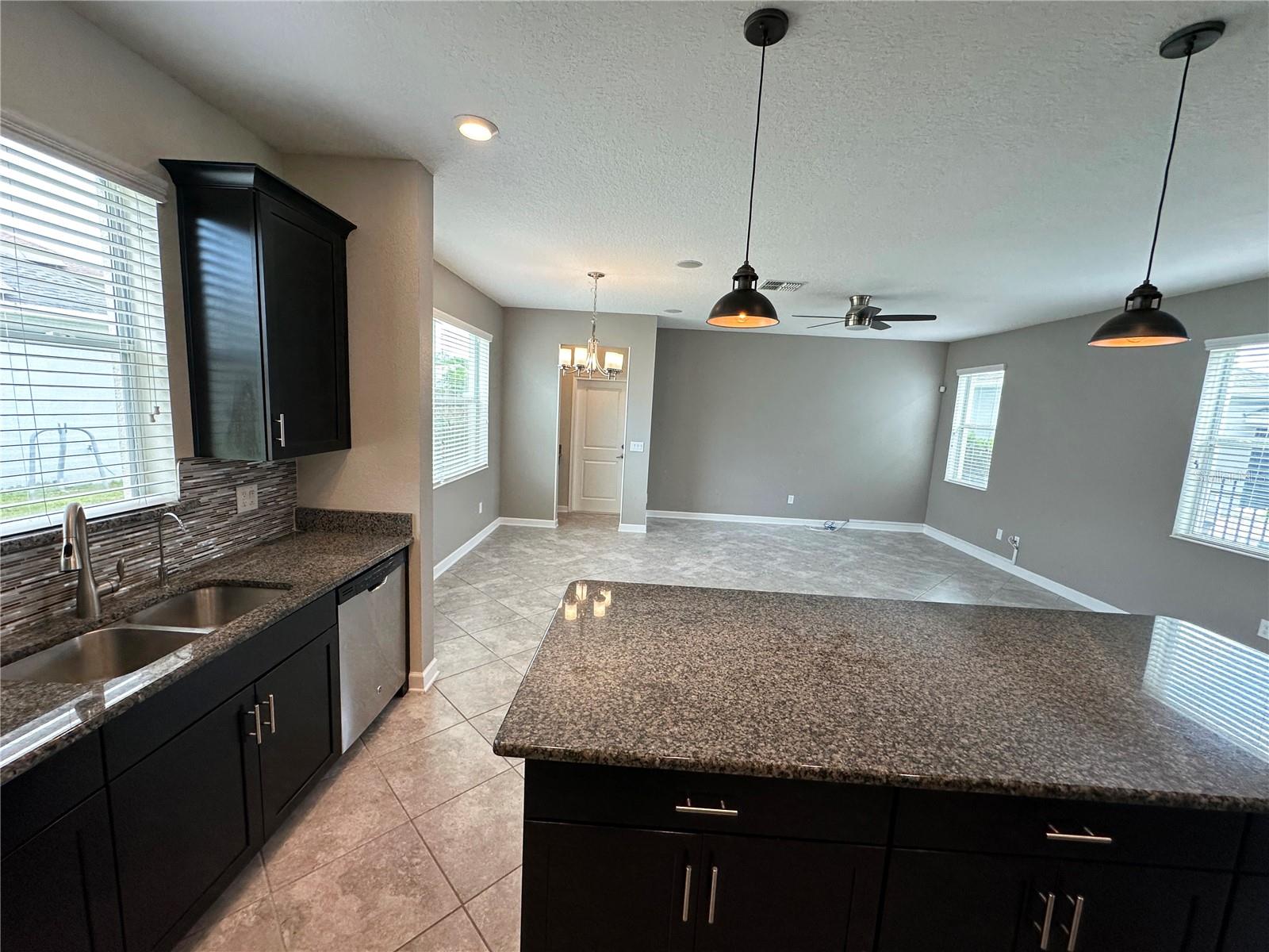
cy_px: 476
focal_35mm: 14
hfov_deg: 102.1
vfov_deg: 85.7
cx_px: 634
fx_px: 513
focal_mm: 2.22
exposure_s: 1/120
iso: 125
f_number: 2.2
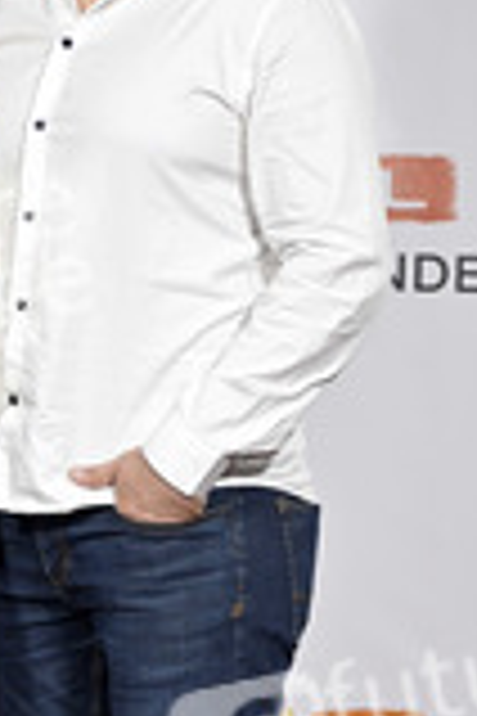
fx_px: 3498
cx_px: -9
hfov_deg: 7.8
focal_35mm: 176
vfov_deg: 11.7
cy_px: 513
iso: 1250
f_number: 3.5
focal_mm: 70
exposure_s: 1/320
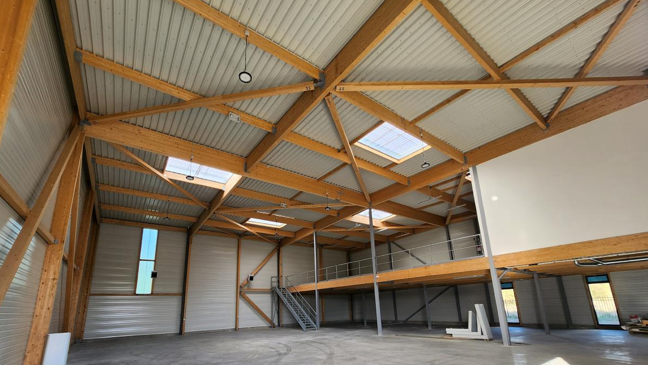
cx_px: 321
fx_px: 258
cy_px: 238
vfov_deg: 68.9
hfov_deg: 103.0
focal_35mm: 15
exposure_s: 1/100
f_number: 2.2
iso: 50
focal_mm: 1.74
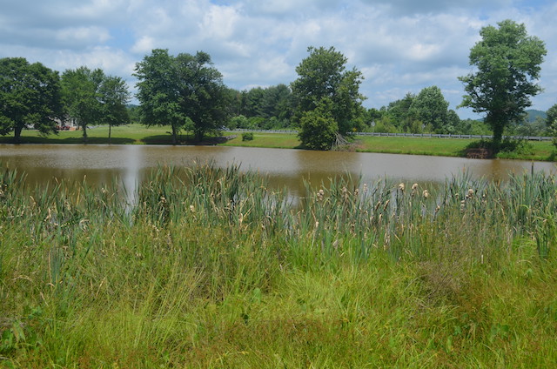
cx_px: 278
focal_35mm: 36
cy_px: 184
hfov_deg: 53.2
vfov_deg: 36.7
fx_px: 556
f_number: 9
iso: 100
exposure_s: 1/320
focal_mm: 24
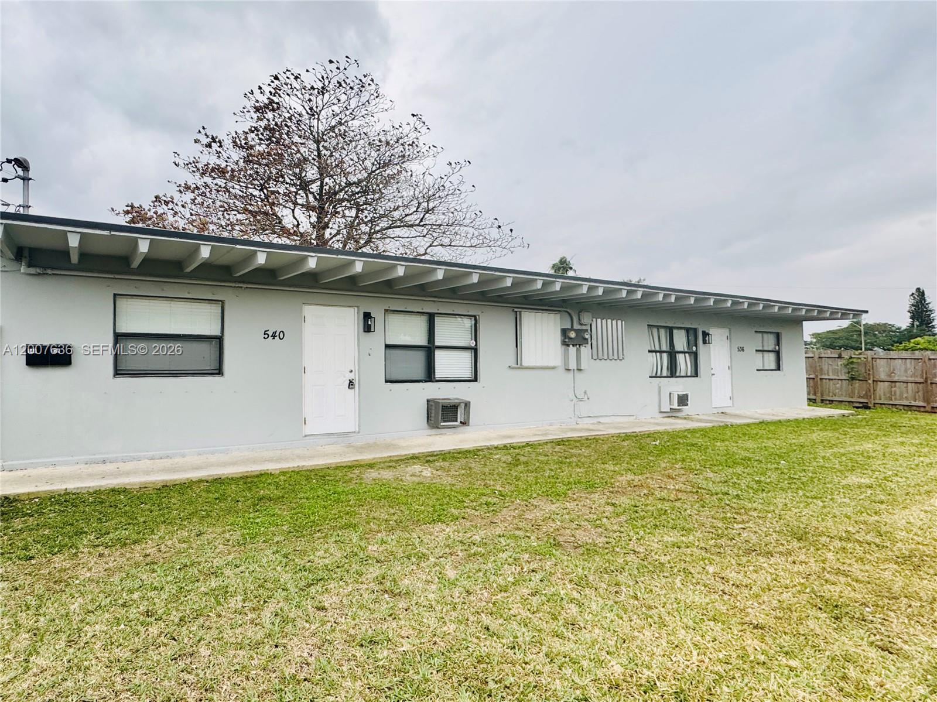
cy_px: 351
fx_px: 379
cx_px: 468
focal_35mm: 14
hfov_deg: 102.1
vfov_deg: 85.6
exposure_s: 1/214
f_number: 2.2
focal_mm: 2.22
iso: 40
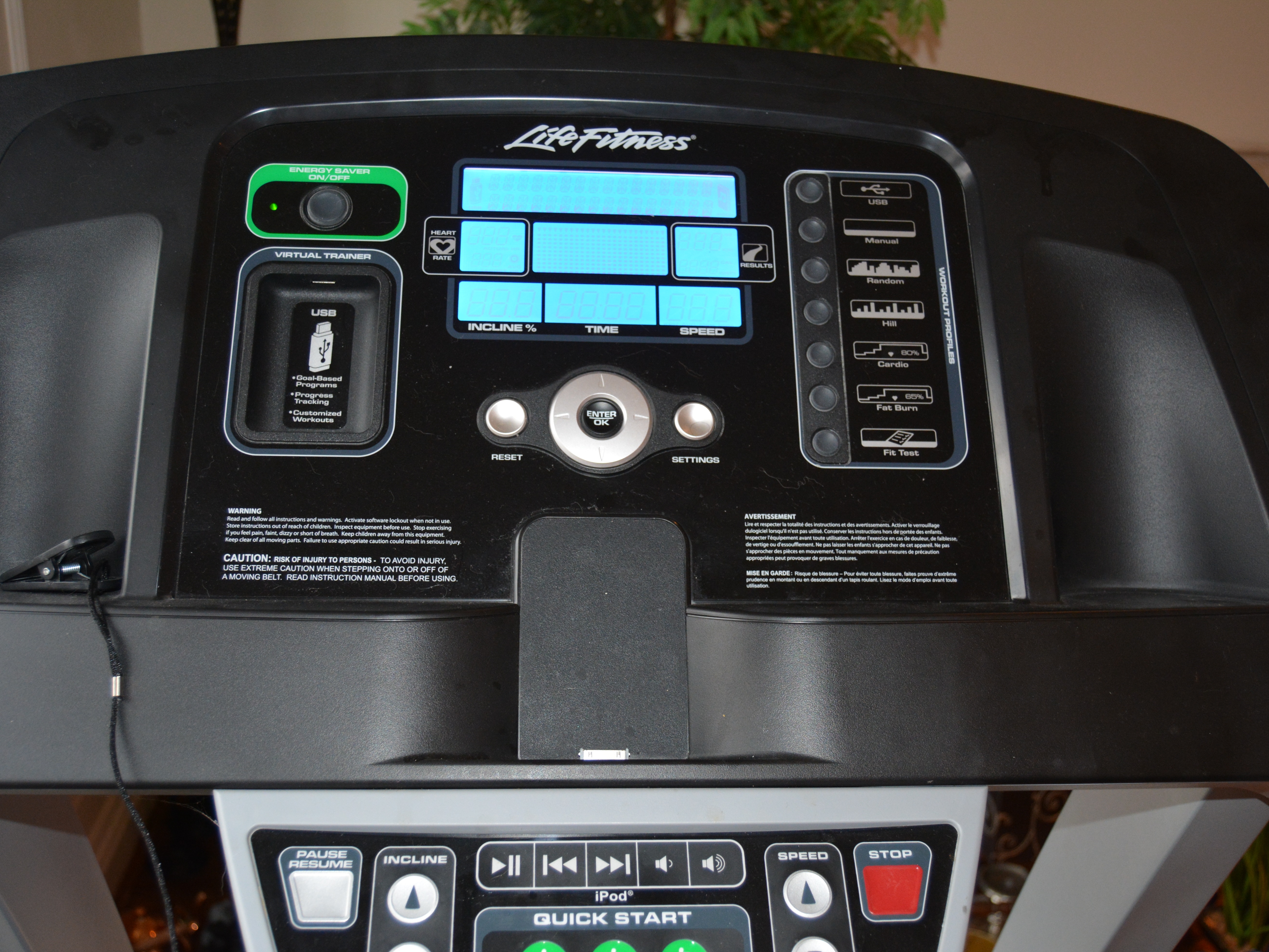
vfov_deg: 42.9
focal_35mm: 33
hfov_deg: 55.4
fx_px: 1210
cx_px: 635
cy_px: 476
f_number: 3.5
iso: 1000
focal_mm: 20
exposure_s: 1/60
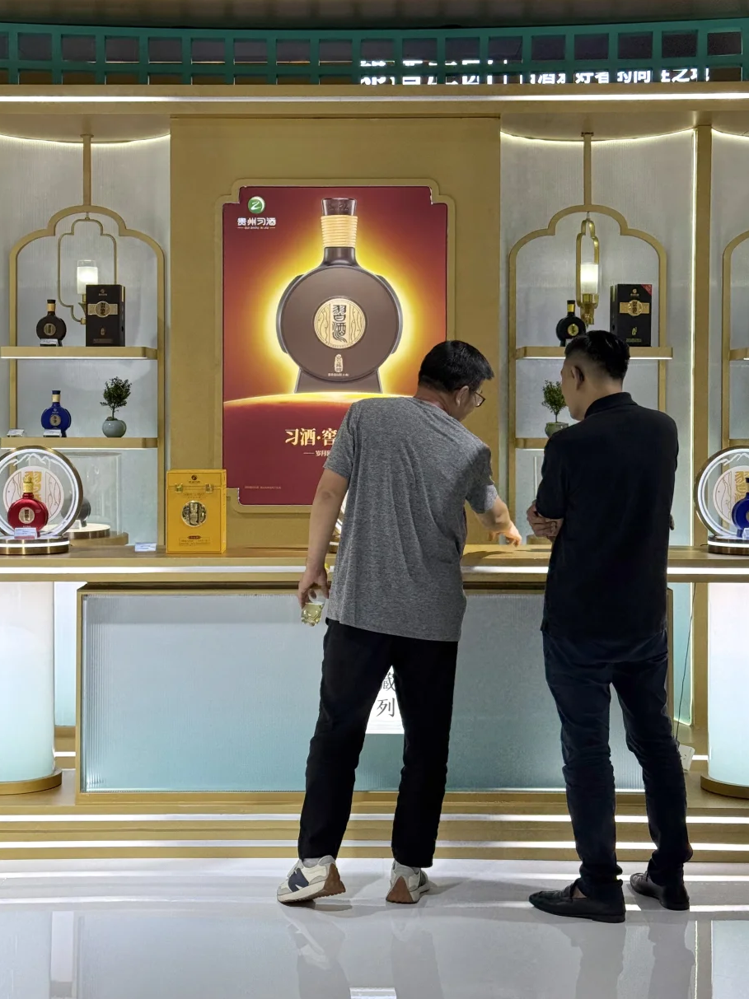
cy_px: 427
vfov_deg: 33.7
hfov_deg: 25.6
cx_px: 351
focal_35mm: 57
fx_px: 1645
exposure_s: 1/762
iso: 64
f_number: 1.78
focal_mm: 6.76
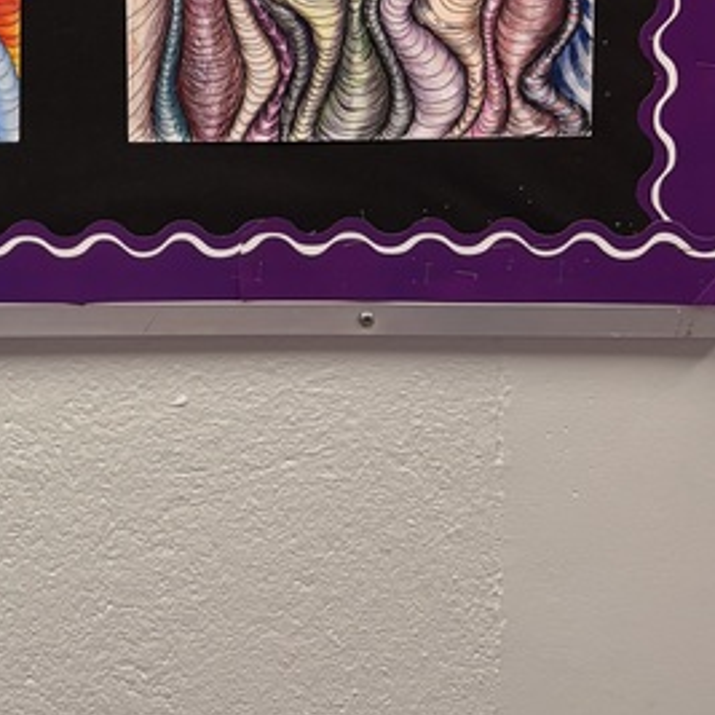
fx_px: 2056
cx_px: -225
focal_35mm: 88
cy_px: -436
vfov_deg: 17.3
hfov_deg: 18.3
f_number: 1.6
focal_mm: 5.96
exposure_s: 1/60
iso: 100
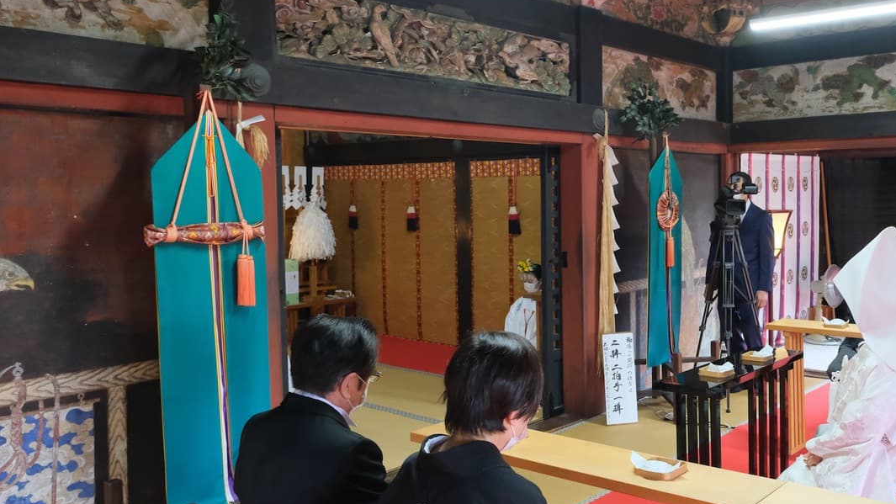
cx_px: 605
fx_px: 808
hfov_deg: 56.6
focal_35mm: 34
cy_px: 231
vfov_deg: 34.6
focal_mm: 16
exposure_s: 1/50
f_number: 5
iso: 3200
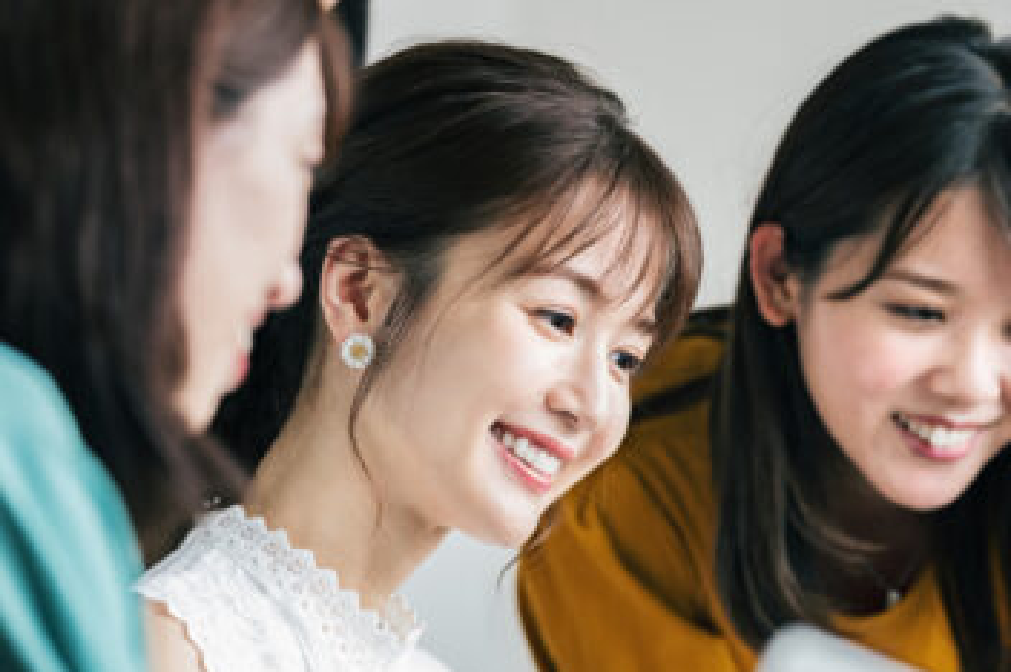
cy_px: 573
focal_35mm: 194
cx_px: 543
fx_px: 5443
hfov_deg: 10.6
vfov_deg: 7.1
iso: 640
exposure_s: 1/200
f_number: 2.8
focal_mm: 105
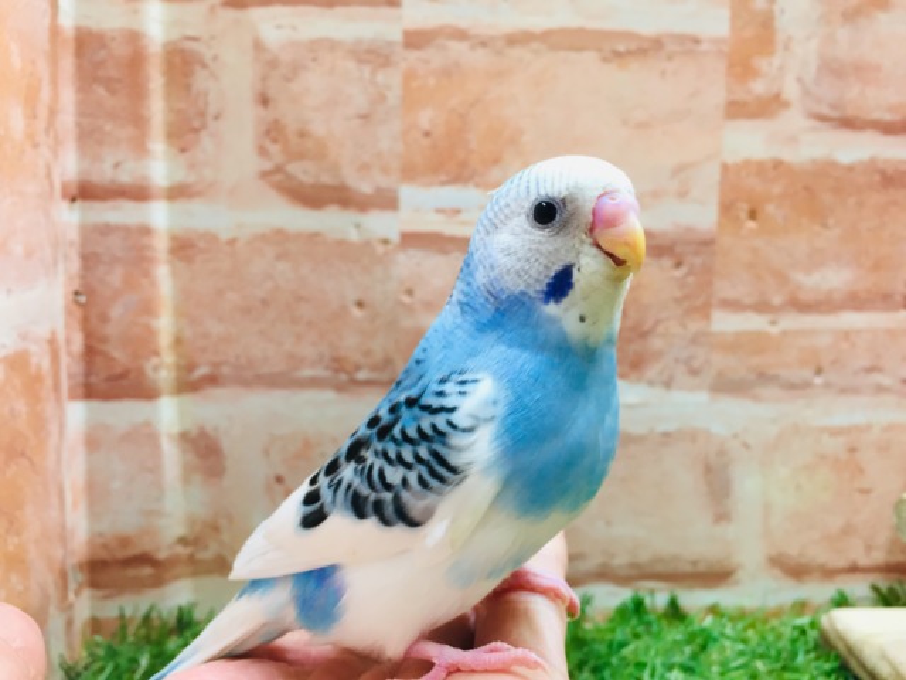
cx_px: 453
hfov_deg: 61.7
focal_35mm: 29
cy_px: 340
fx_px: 759
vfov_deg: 48.2
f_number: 2.2
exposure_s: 1/30
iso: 64
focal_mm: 4.15
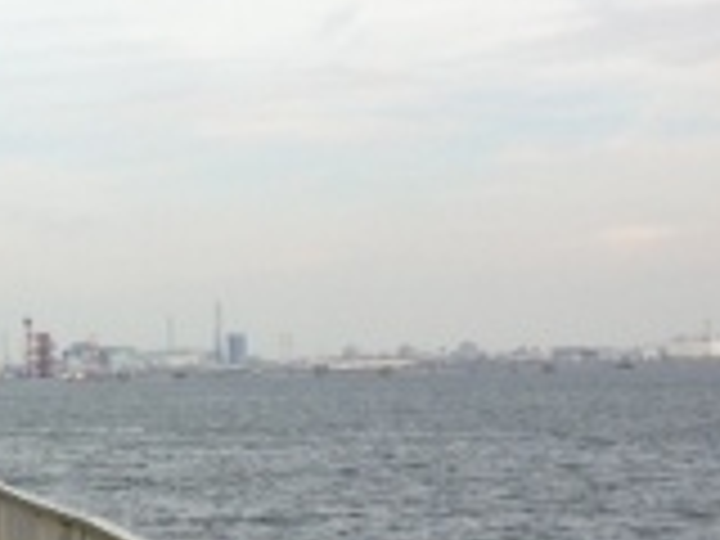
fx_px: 2746
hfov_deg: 13.5
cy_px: 248
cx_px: -562
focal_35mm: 132
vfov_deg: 11.2
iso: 50
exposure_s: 1/1043
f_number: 2.4
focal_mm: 4.13
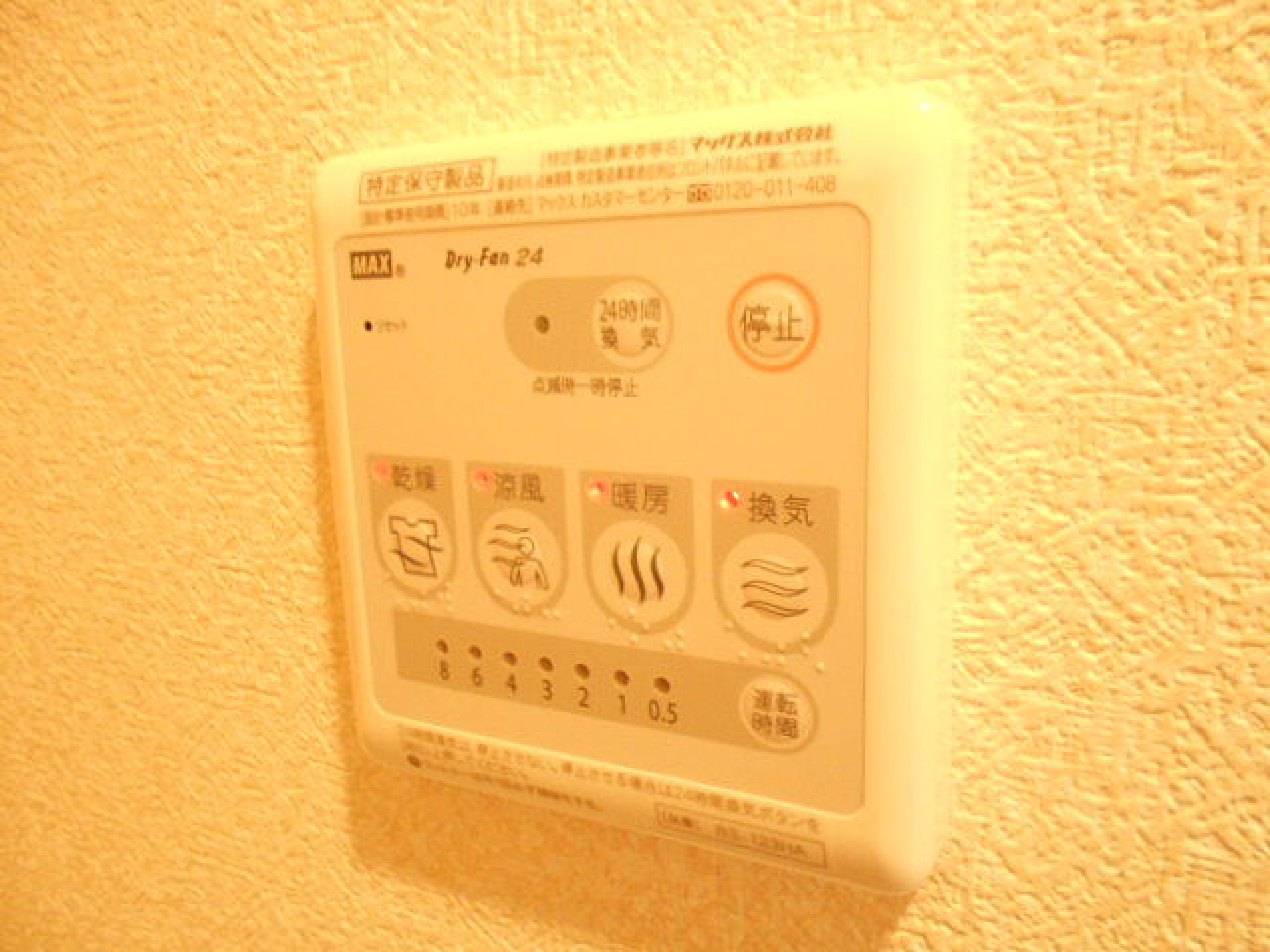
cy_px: 476
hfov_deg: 67.3
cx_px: 635
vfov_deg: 53.1
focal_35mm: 26
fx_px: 954
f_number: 3.2
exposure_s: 1/13
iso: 400
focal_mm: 4.6
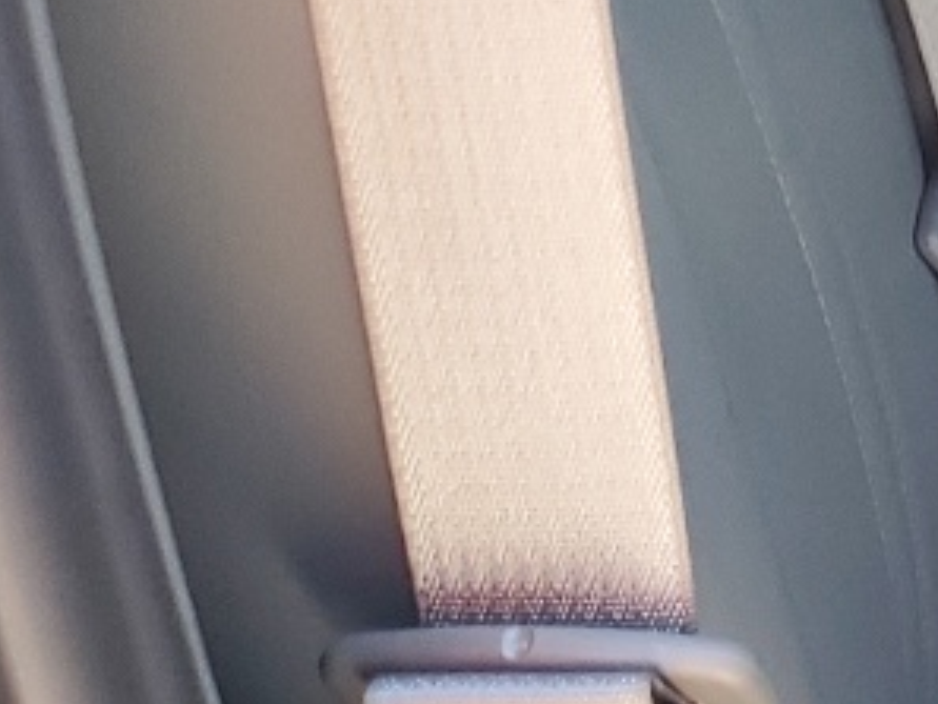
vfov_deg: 10.6
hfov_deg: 11.7
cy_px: 227
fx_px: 3795
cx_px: 2186
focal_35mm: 140
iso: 58
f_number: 1.5
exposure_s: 1/120
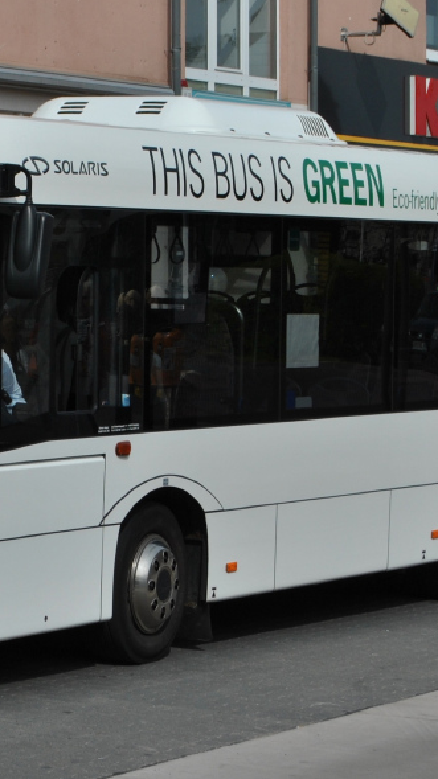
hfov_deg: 8.6
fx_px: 2872
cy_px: 292
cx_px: -85
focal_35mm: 139
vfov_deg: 15.4
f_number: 9
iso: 100
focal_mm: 40
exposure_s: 1/500
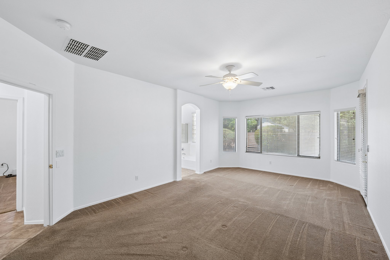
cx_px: 195
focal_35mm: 14
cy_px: 130
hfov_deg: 104.3
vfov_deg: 81.2
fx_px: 152
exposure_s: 1/10
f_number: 8
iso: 400
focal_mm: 14
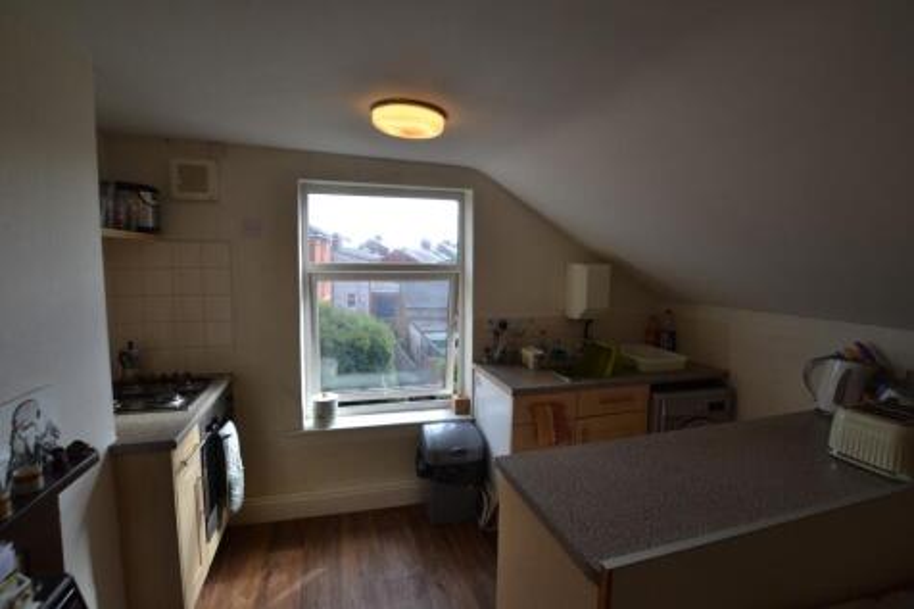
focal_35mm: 15
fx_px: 381
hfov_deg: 100.4
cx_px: 457
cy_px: 304
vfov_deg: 77.3
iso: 250
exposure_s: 1/125
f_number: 5.6
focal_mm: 10
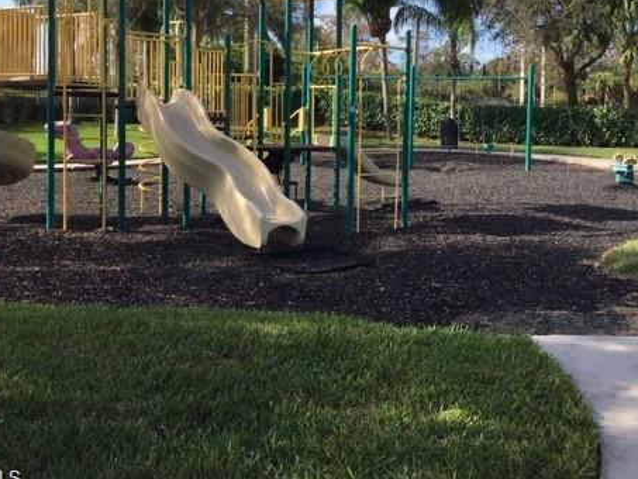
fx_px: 756
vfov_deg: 34.8
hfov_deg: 45.6
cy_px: 154
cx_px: 368
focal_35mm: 41
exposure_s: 1/754
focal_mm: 4.15
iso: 25
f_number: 2.2
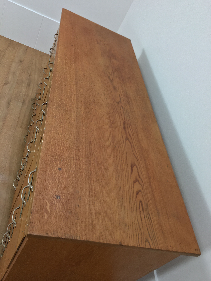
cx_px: 106
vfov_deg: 61.7
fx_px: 236
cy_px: 140
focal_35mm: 29
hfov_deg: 48.2
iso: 40
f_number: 2.2
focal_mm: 4.15
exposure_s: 1/33
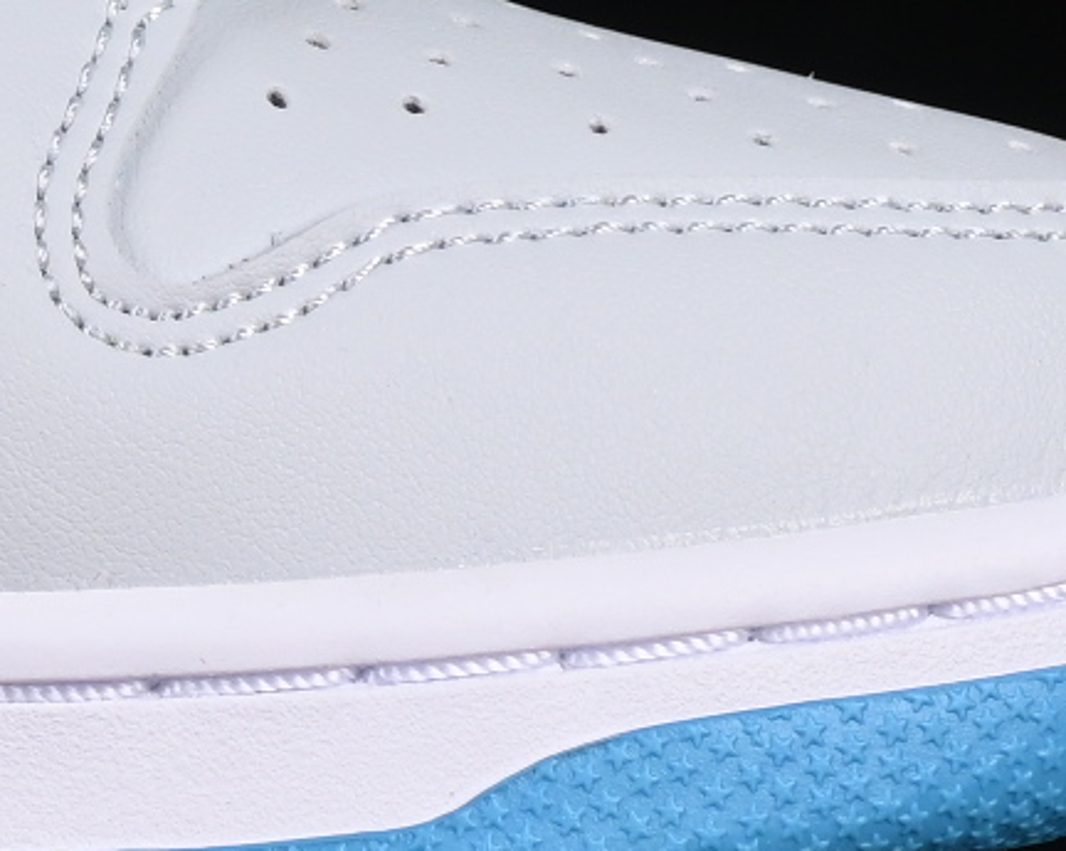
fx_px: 14314
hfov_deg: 4.2
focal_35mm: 454
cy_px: -479
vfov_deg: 3.4
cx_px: -935
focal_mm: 50
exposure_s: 1/80
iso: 160
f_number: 8
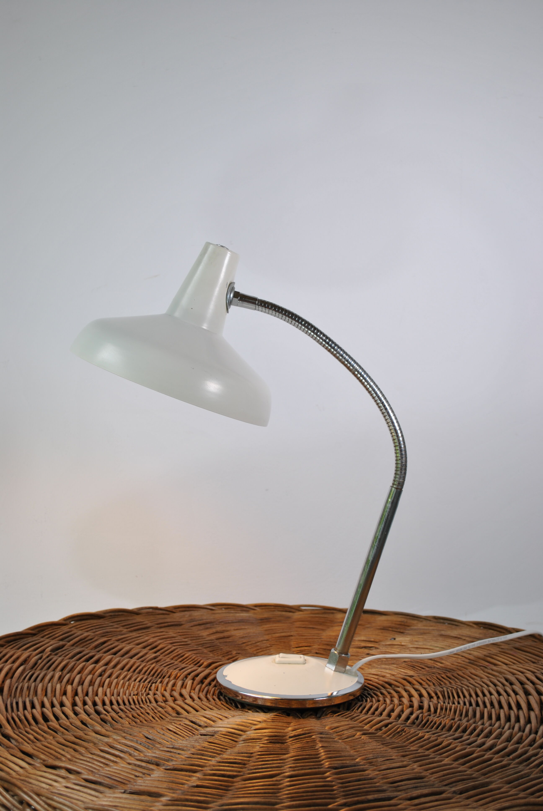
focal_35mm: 57
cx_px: 272
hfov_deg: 23.8
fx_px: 1286
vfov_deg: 35.0
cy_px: 406
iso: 100
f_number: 5
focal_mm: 38
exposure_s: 1/60
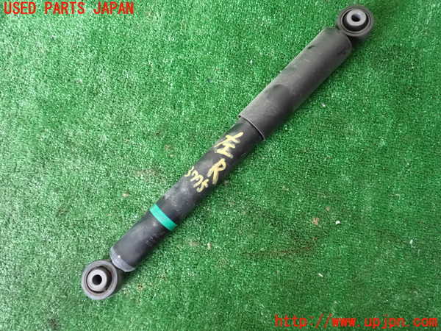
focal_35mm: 30
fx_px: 382
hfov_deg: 60.0
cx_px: 220
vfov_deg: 46.8
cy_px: 166
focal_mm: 5.4
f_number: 2.3
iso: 1600
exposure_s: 1/100
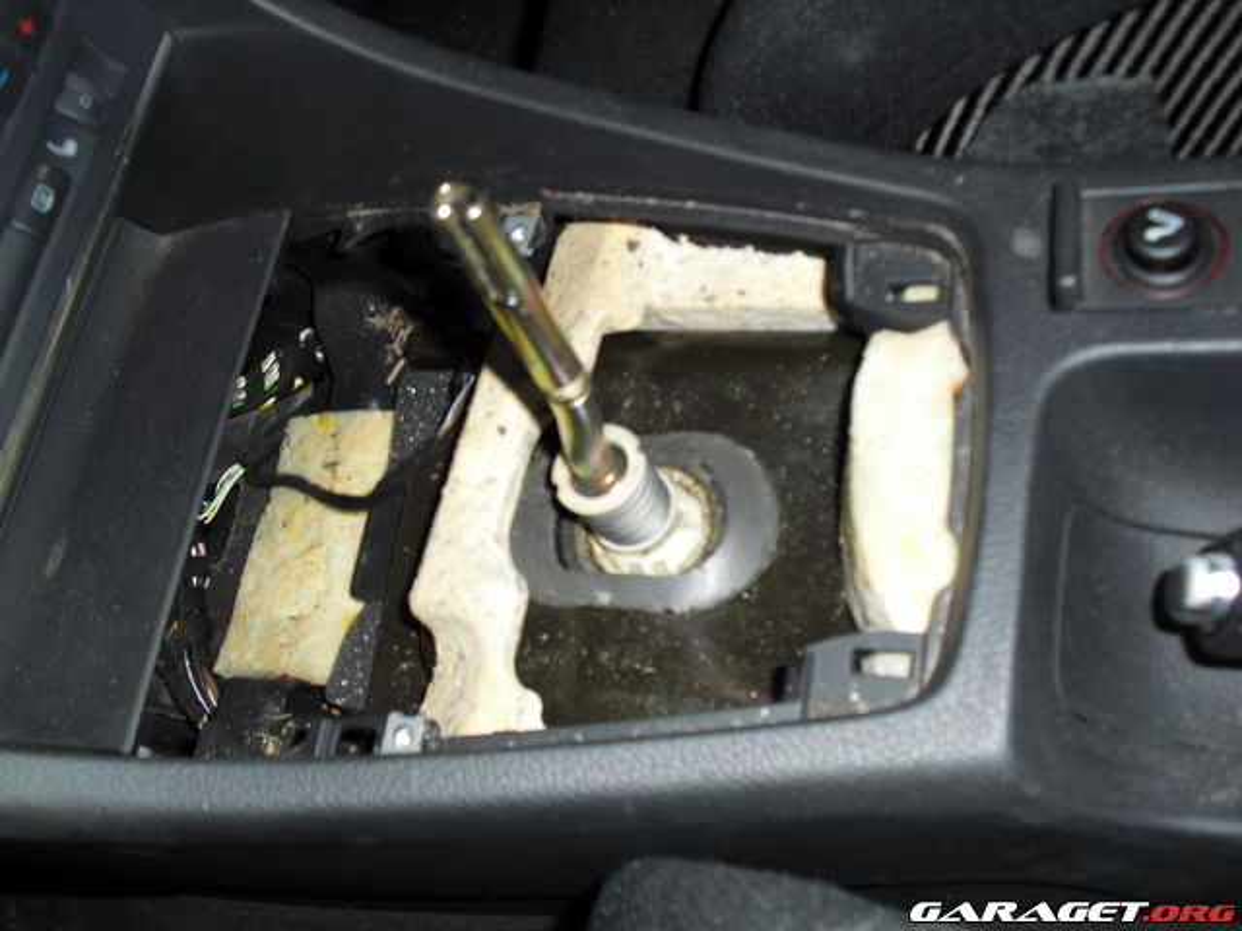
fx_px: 1292
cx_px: 621
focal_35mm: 36
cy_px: 466
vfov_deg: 39.7
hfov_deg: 51.4
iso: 100
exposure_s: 1/60
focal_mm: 6.3
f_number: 3.1
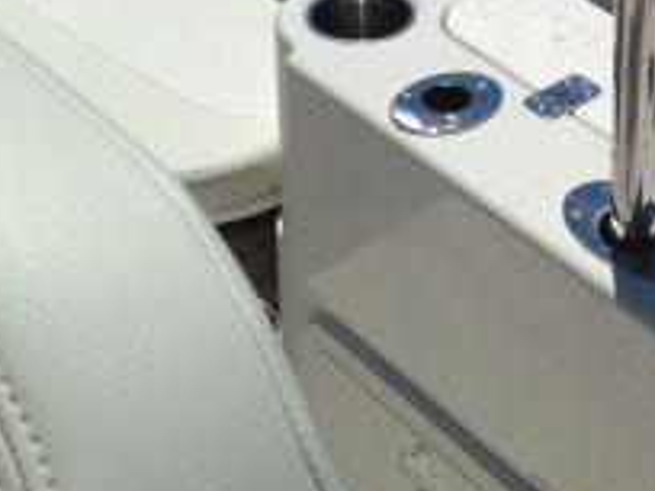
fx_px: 1533
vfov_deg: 17.6
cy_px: -50
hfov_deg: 22.7
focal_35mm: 81
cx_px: 726
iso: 50
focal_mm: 4.12
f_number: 2.4
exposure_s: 1/6024
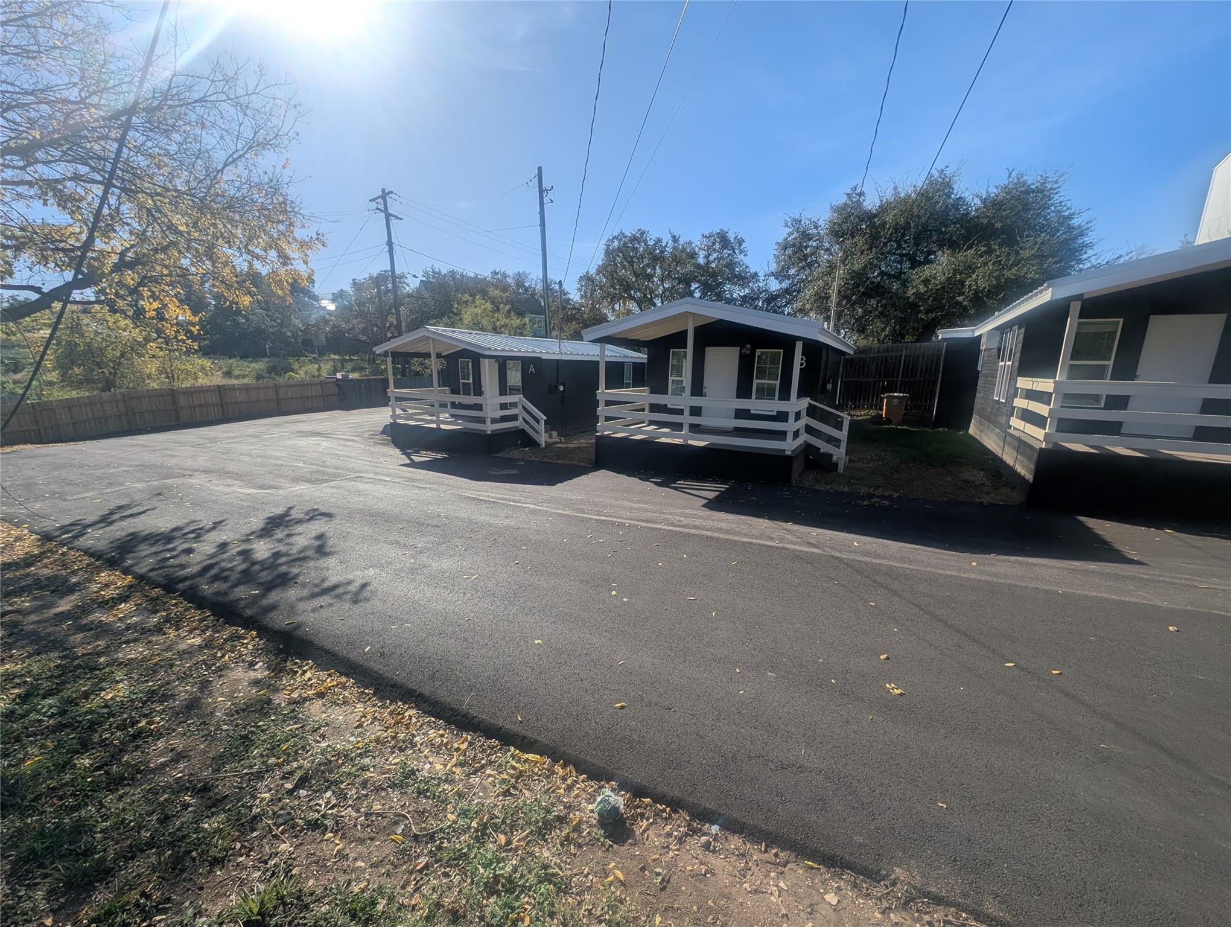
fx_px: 427
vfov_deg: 94.6
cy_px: 464
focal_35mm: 12
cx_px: 616
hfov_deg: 110.5
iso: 38
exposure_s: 1/4762
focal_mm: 2.23
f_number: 1.95
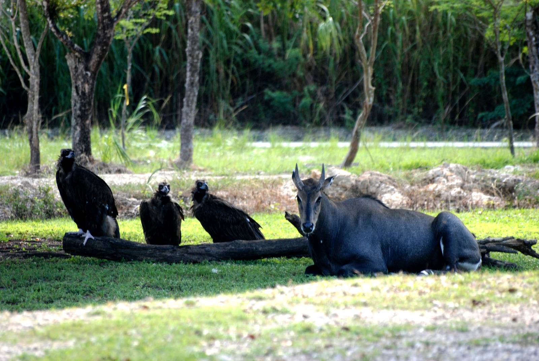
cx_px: 270
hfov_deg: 6.2
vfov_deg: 4.2
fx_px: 4947
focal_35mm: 330
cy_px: 180
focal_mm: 220
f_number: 5.3
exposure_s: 1/320
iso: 400
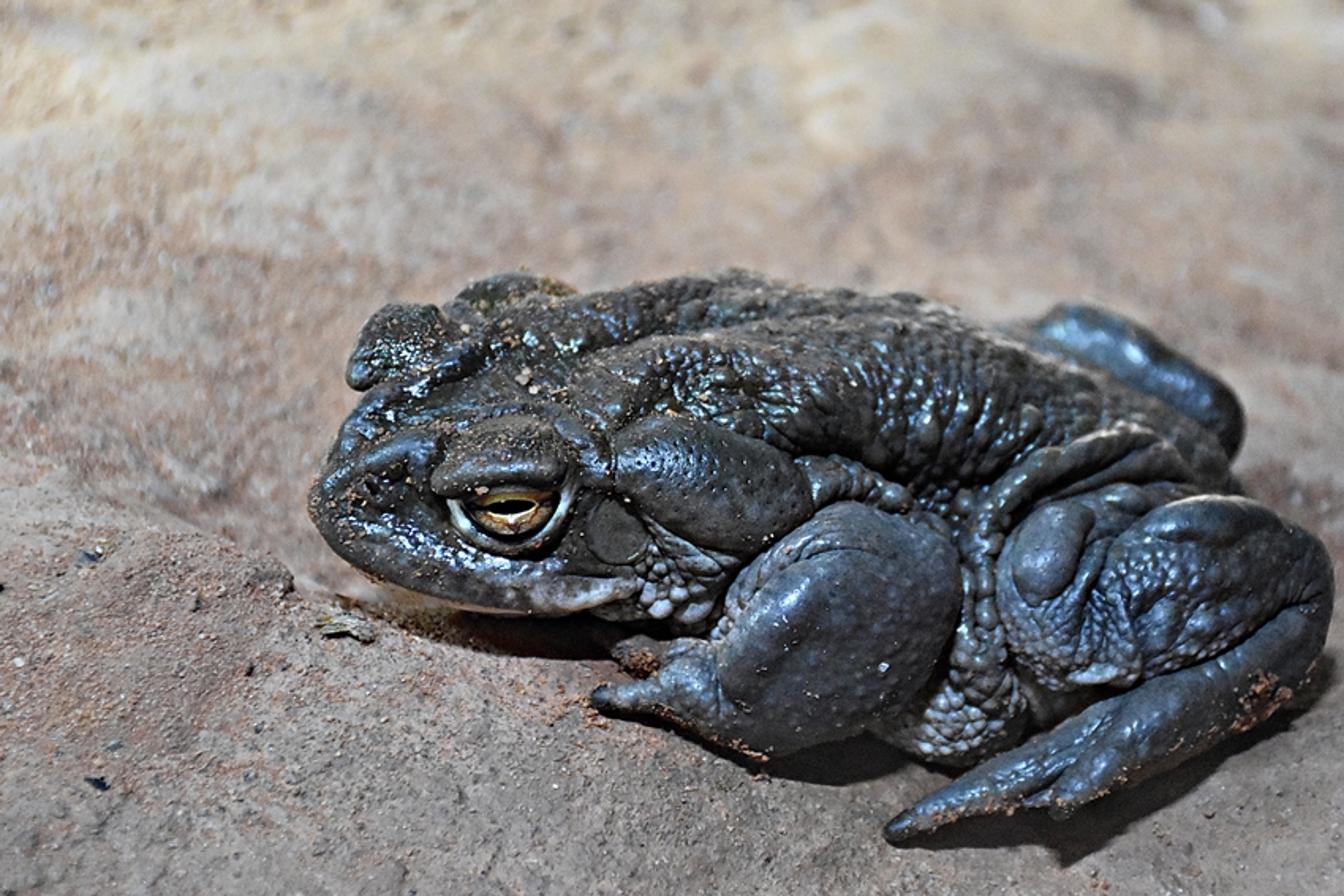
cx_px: 787
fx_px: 4182
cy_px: 399
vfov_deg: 12.2
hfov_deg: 18.2
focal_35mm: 112
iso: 6400
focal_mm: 62
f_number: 5
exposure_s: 1/125
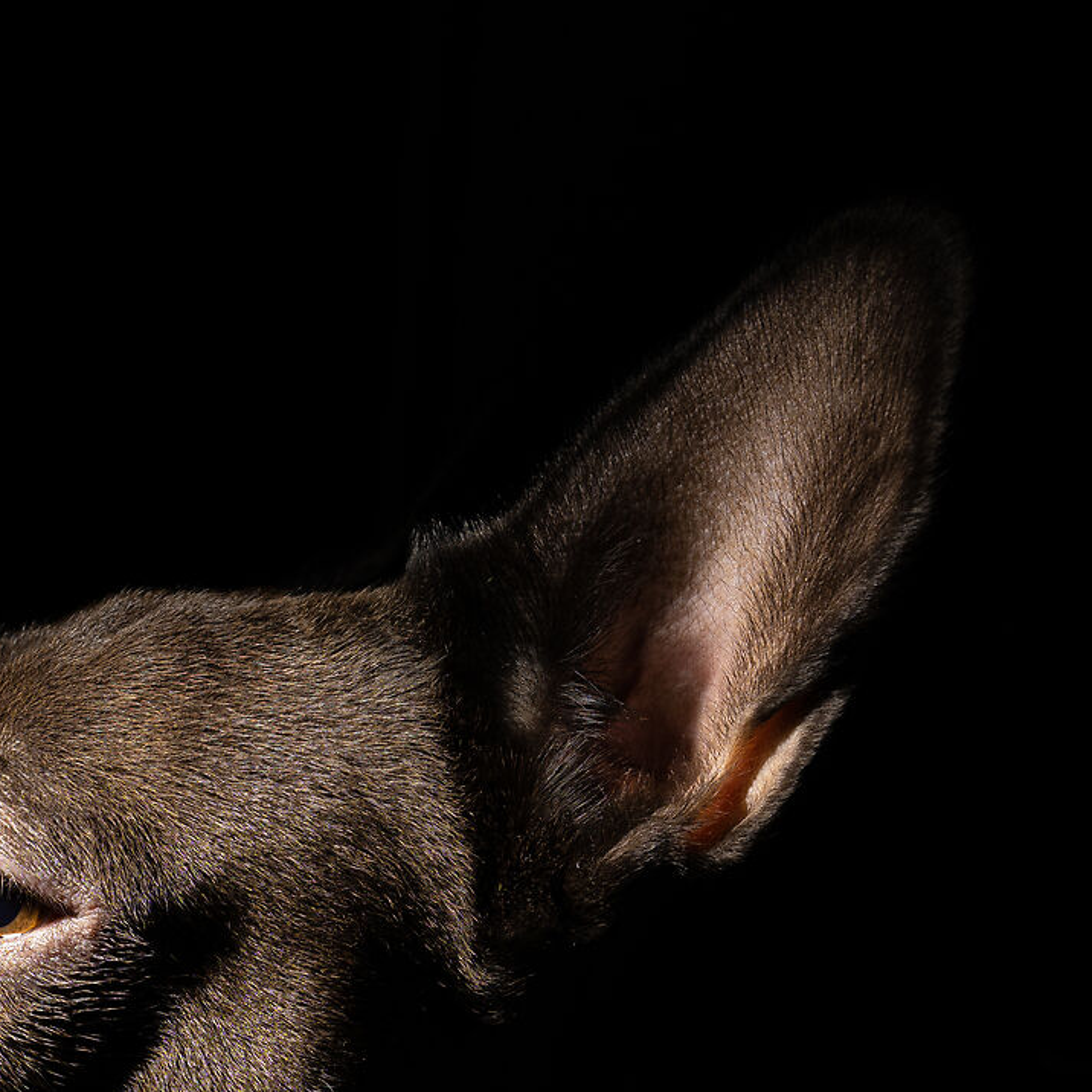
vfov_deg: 27.9
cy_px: 1135
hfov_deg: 29.1
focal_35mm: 57
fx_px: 2034
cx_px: 148
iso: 64
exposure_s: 1/250
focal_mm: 20
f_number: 6.3
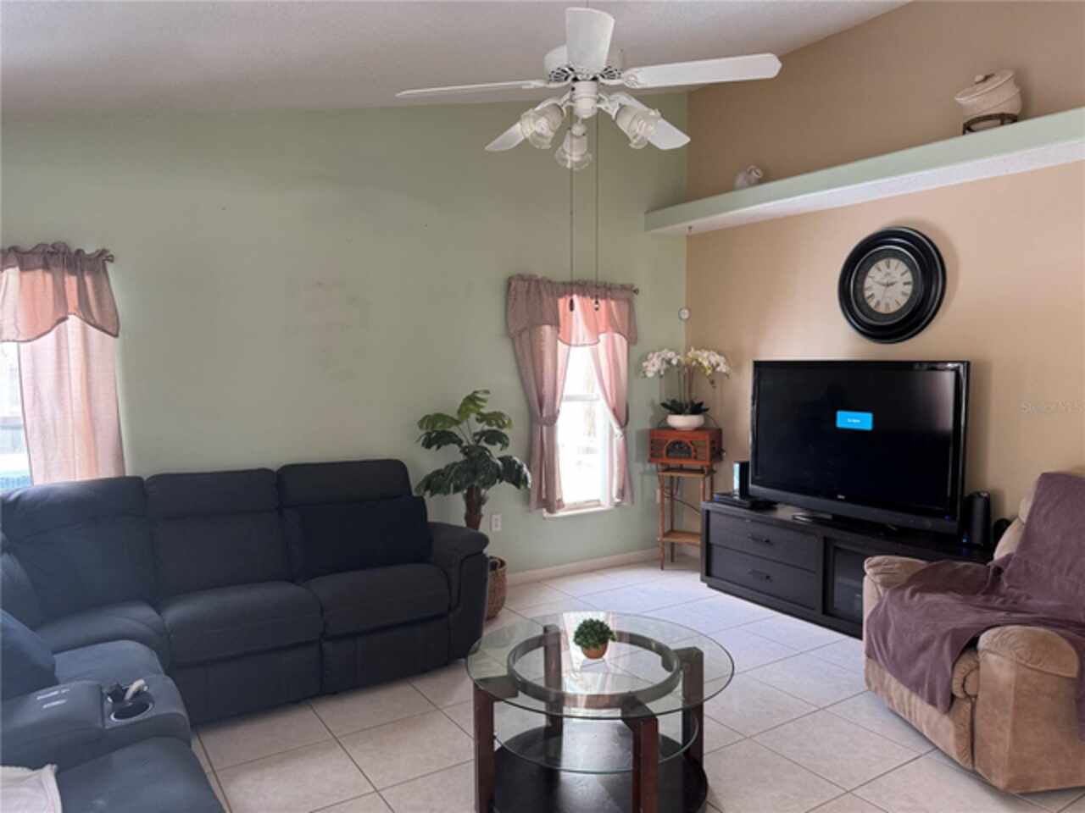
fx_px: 752
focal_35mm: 24
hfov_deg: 71.6
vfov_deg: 56.8
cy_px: 406
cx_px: 542
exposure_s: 1/60
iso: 250
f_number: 1.78
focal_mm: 6.76
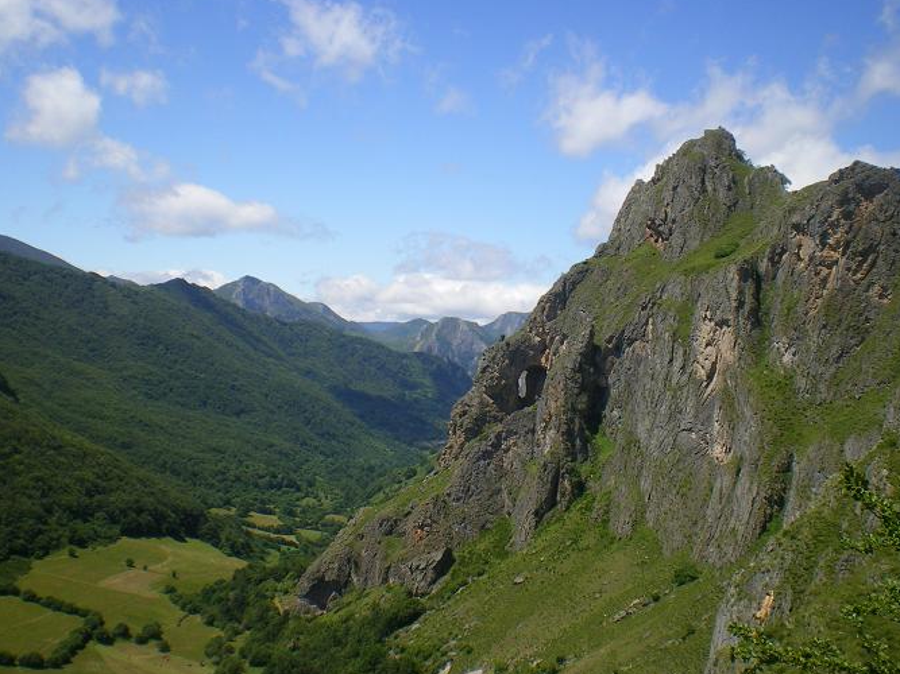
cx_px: 461
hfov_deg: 45.8
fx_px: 1066
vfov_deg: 35.1
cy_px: 355
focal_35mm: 41
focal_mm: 6.3
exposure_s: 1/400
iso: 64
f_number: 4.6
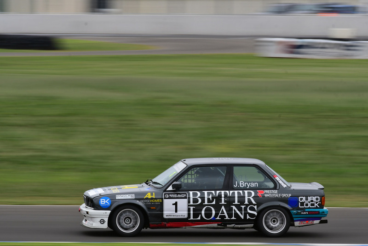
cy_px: 123
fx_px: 5215
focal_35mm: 510
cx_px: 184
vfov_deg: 2.7
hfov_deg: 4.0
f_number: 13
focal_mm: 340
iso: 200
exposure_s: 1/100
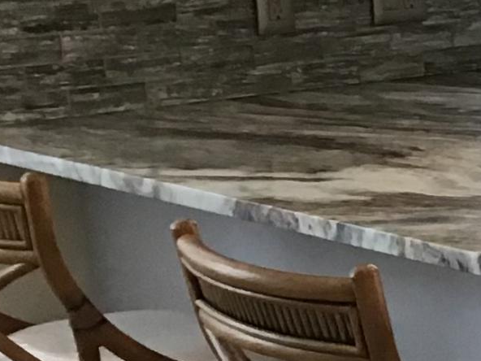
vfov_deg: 9.4
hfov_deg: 11.5
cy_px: 380
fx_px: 2182
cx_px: 901
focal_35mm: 157
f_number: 2.4
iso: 100
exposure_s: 1/30
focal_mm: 3.3
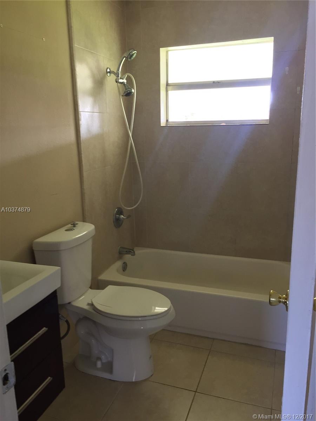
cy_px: 210
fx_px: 353
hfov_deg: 48.2
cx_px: 158
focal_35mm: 29
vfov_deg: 61.7
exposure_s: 1/30
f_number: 2.2
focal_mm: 4.15
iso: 100
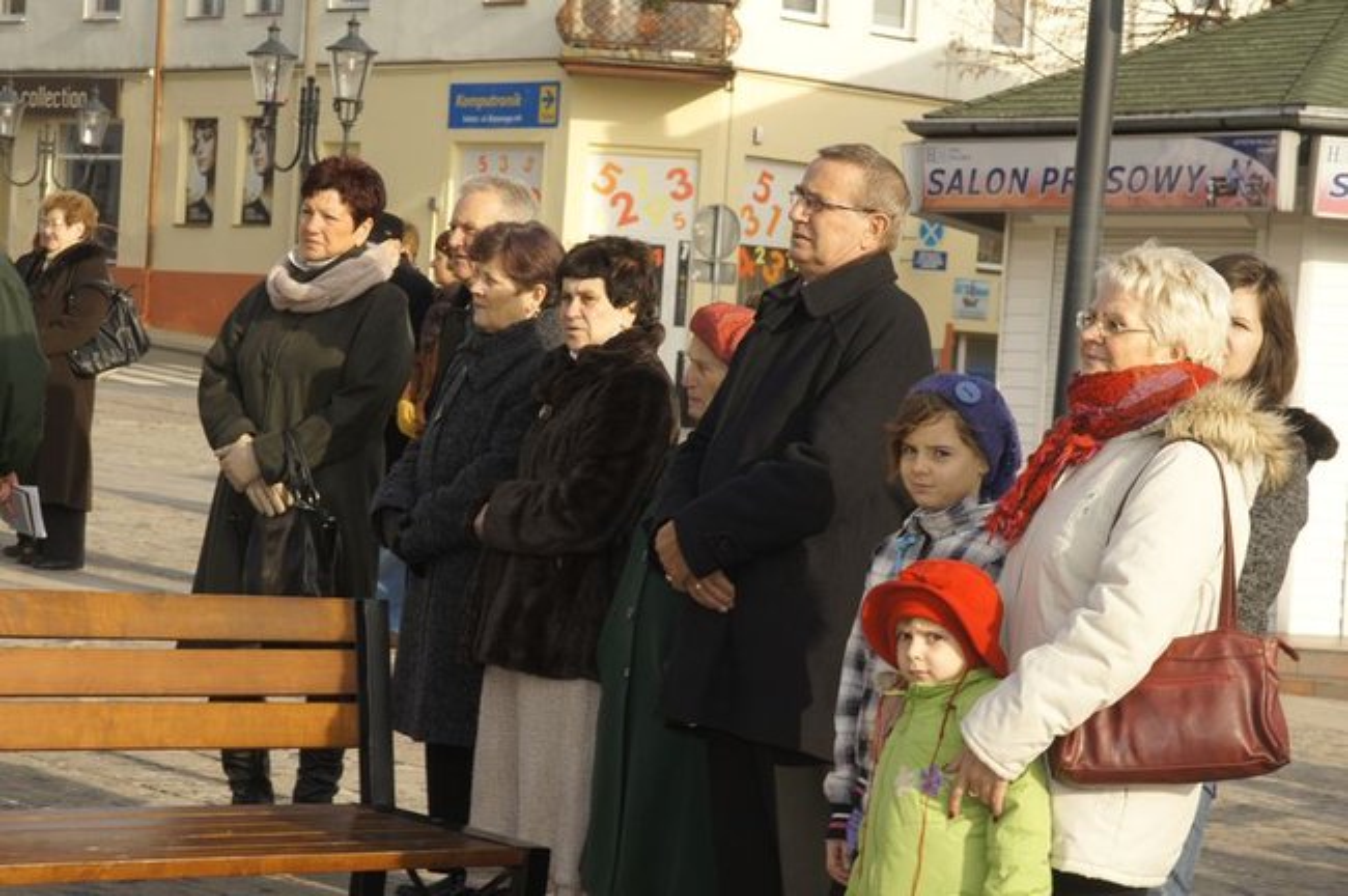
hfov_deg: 19.5
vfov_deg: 13.0
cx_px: 674
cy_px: 448
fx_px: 3928
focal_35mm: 105
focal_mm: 70
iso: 200
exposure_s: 1/160
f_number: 11
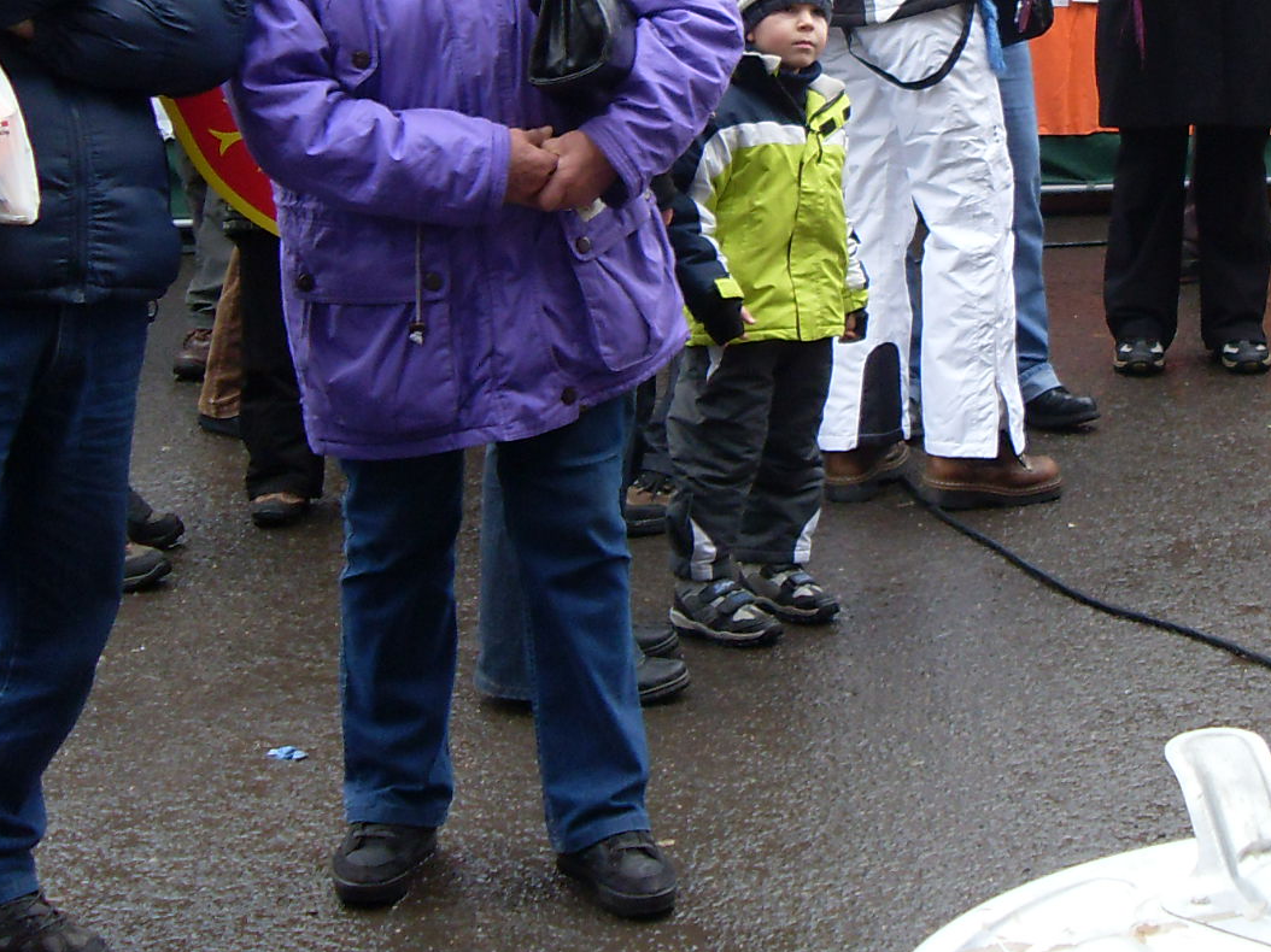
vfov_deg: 16.0
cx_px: 1293
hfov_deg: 20.8
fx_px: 3340
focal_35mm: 91
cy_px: 111
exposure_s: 1/180
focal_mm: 6.3
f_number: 2.8
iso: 80
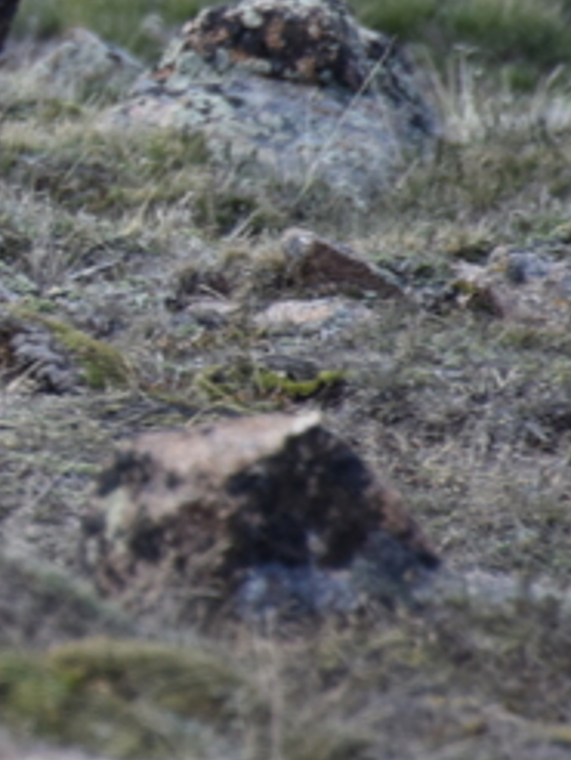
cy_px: -161
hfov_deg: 1.0
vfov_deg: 1.3
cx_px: -1031
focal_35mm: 1501
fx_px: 32955
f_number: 5.6
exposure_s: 1/640
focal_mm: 300
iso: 500
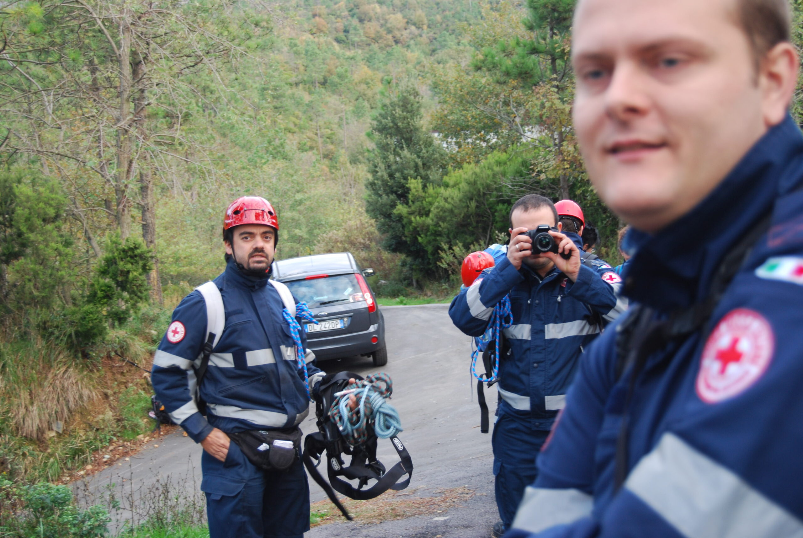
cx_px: 402
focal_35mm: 52
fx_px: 1173
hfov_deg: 37.8
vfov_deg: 25.8
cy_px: 269
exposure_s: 1/60
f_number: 4.8
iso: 200
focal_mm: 35
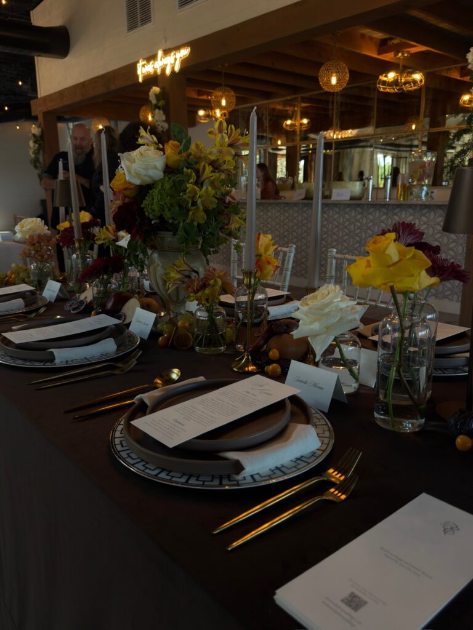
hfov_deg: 49.7
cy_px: 315
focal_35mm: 28
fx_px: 510
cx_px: 236
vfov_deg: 63.4
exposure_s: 1/120
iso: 80
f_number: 1.78
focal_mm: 6.76
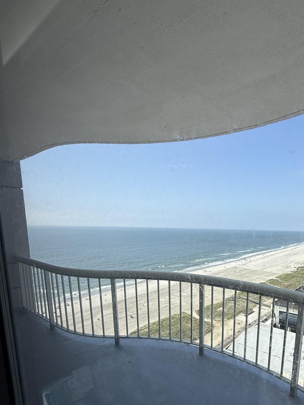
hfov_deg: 63.7
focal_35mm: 20
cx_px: 210
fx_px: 234
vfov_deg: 79.2
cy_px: 269
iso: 50
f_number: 2.2
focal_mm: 2.22
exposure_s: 1/1105
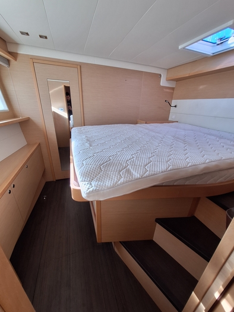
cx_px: 117
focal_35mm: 13
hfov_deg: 89.9
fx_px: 117
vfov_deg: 106.2
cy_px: 156
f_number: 2.2
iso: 64
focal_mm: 1.74
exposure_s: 1/50
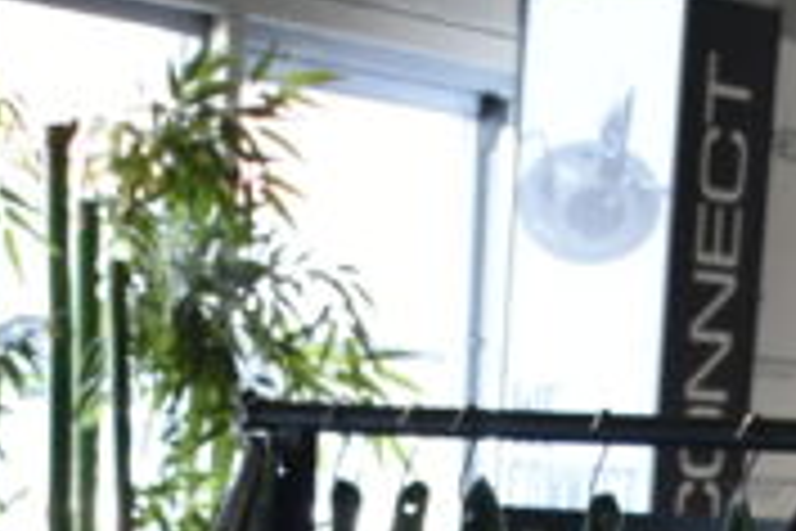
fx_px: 4223
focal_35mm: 191
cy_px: 1226
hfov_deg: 10.7
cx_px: 625
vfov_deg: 6.8
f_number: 4.5
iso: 800
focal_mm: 22
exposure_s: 1/80
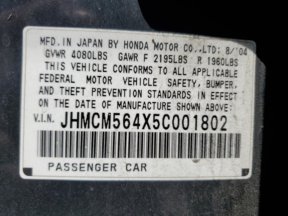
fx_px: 216
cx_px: 144
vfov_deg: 53.1
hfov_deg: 67.3
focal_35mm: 26
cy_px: 108
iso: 50
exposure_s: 1/5000
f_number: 1.5
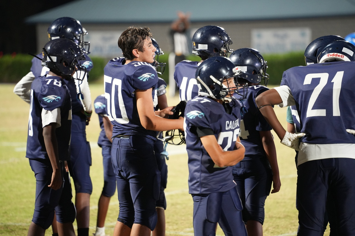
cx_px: 178
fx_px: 1775
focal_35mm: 180
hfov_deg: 11.4
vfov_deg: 7.6
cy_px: 118
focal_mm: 180
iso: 3200
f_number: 2.8
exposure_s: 1/200
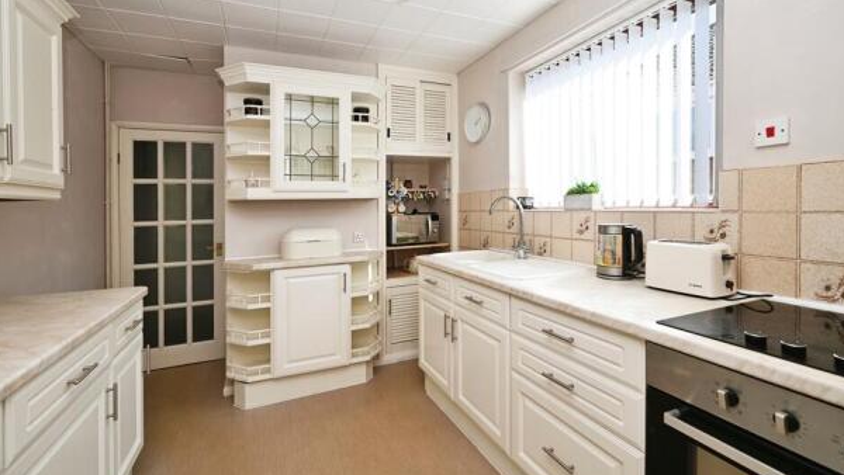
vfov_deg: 67.0
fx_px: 358
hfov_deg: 99.3
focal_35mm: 16
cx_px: 410
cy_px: 213
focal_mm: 14
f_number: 5
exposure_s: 1/100
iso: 100
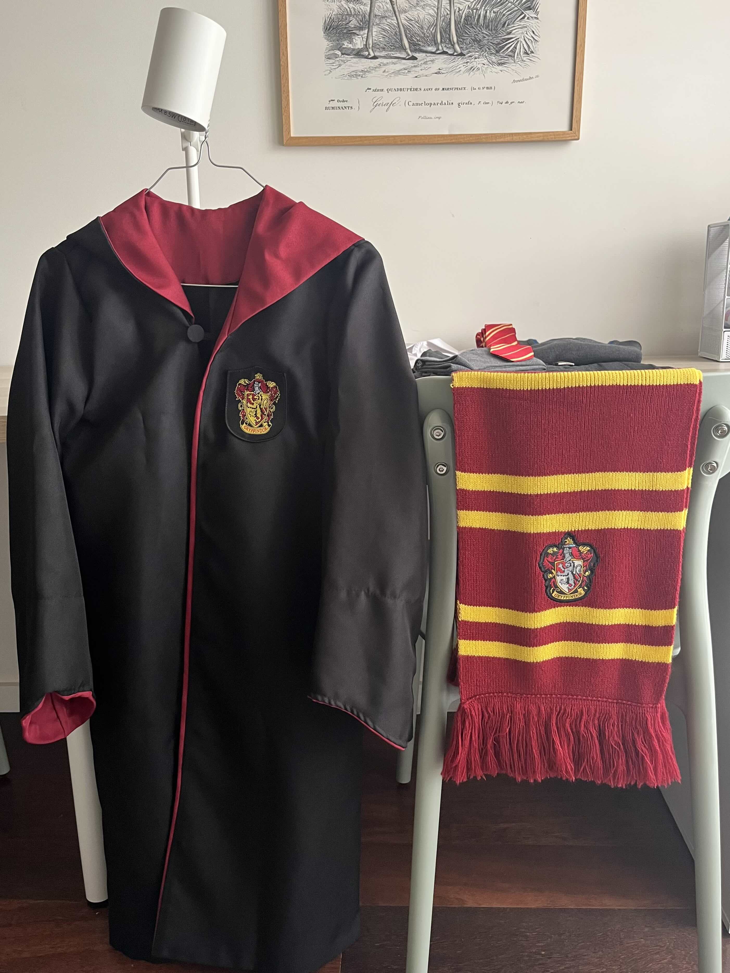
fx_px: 731
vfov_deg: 67.3
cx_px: 365
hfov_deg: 53.1
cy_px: 486
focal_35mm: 26
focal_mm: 5.1
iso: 160
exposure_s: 1/60
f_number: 1.6
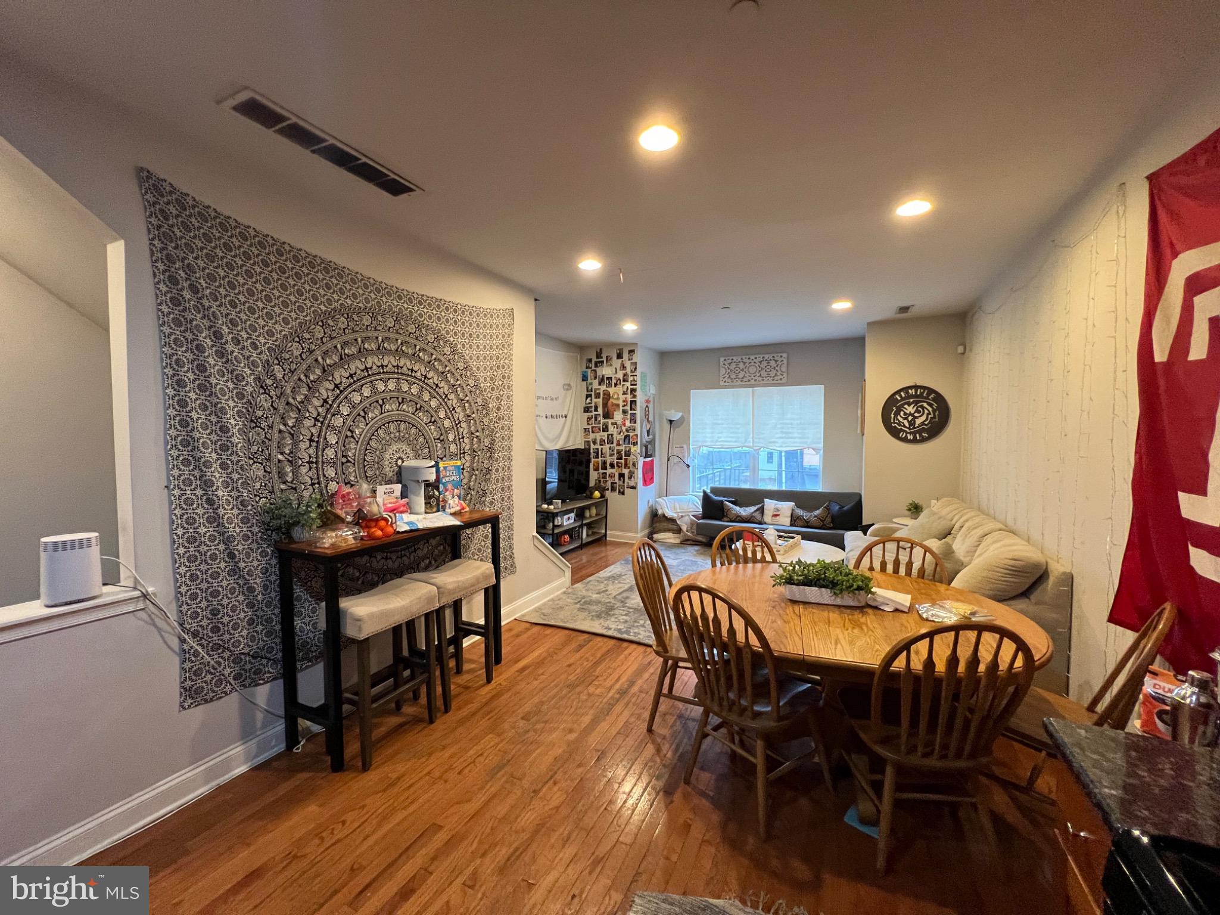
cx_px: 610
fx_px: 458
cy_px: 458
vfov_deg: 89.9
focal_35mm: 13
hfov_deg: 106.2
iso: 320
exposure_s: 1/60
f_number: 1.8
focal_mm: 1.57
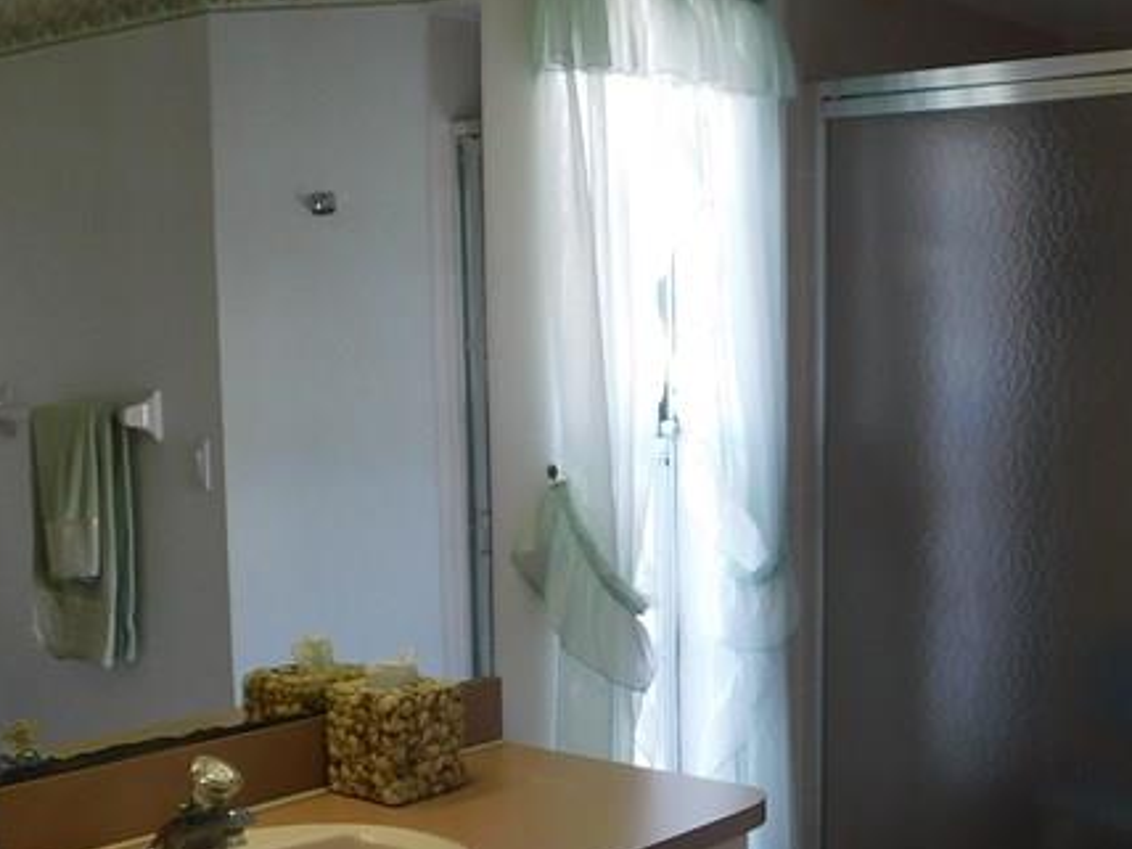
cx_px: 651
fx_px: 1799
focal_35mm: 55
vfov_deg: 26.4
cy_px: 571
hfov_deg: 34.9
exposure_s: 1/40
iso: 125
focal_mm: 4
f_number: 3
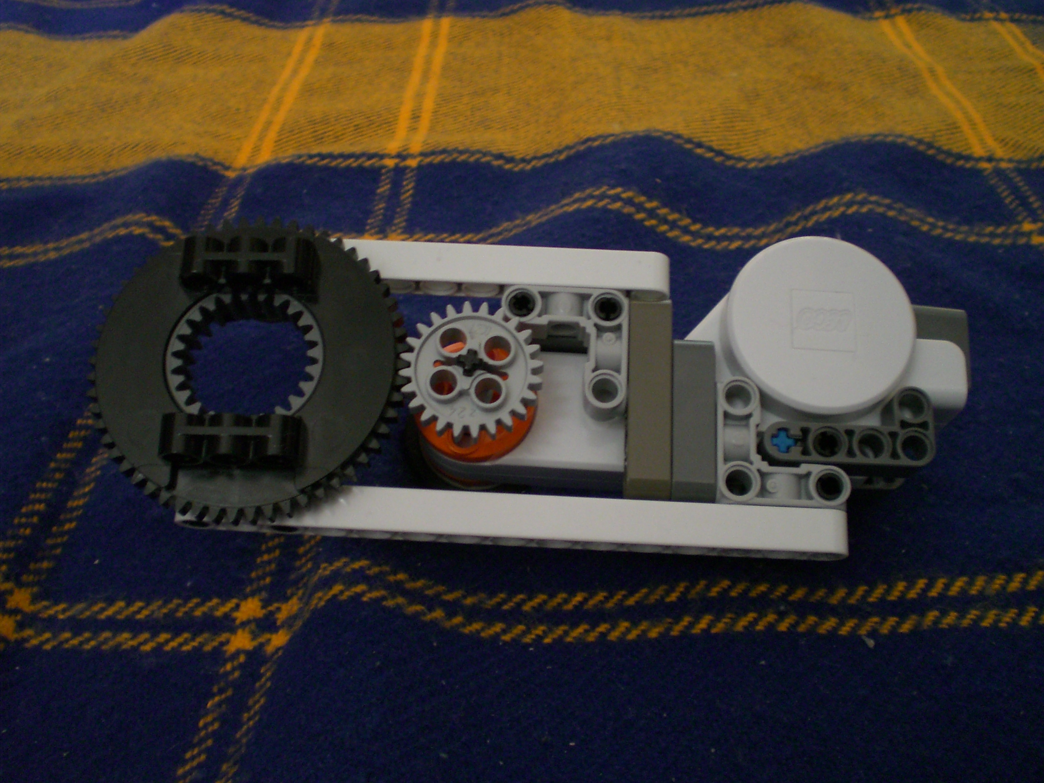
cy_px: 392
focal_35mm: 38
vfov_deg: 37.7
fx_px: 1146
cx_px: 522
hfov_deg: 49.0
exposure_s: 1/2.5
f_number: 3.1
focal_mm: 6.3
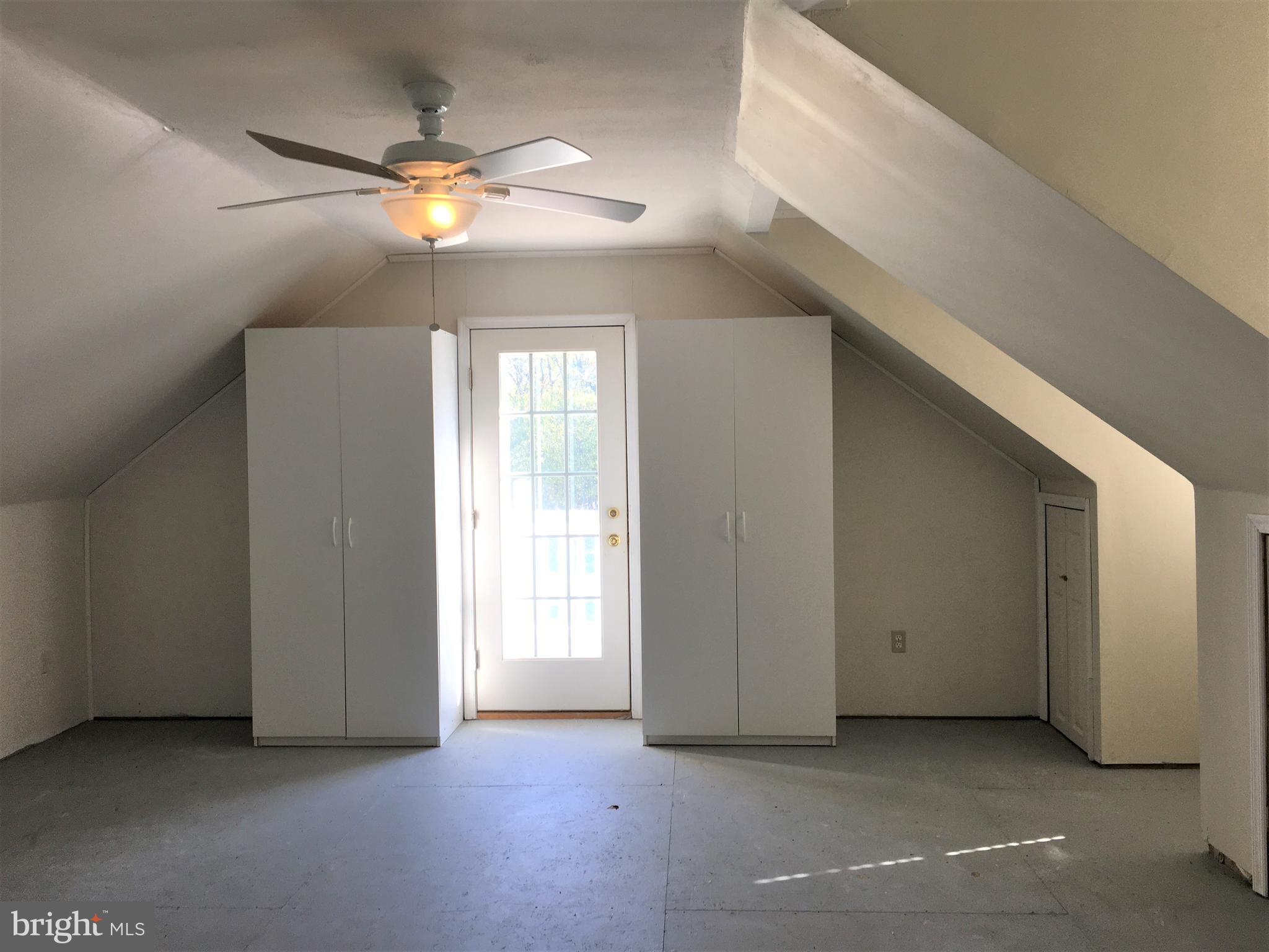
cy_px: 476
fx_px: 1063
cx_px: 634
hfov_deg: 61.7
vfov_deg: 48.2
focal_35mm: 29
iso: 32
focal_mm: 4.15
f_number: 2.2
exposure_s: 1/60
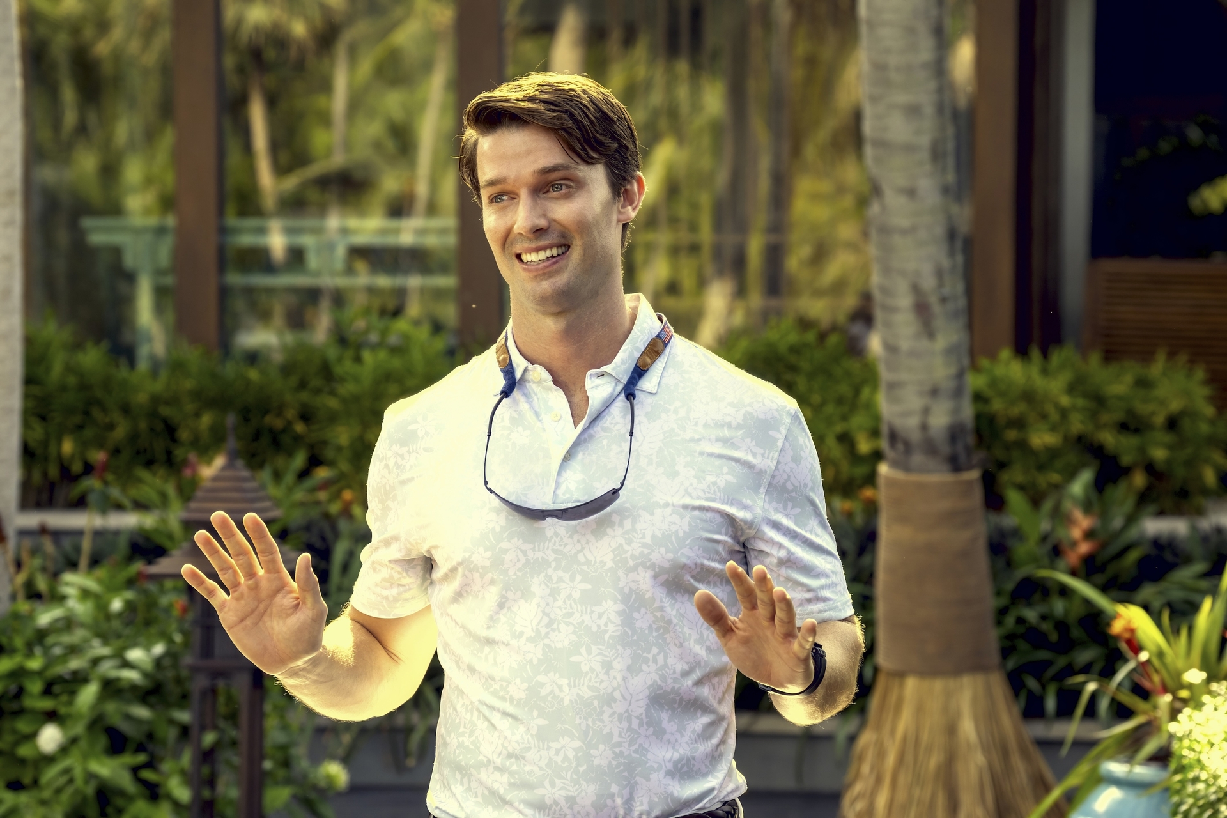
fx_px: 3953
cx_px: 614
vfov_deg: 11.8
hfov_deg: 17.6
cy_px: 409
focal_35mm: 116
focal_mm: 77.3
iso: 400
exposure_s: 1/250
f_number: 4.5
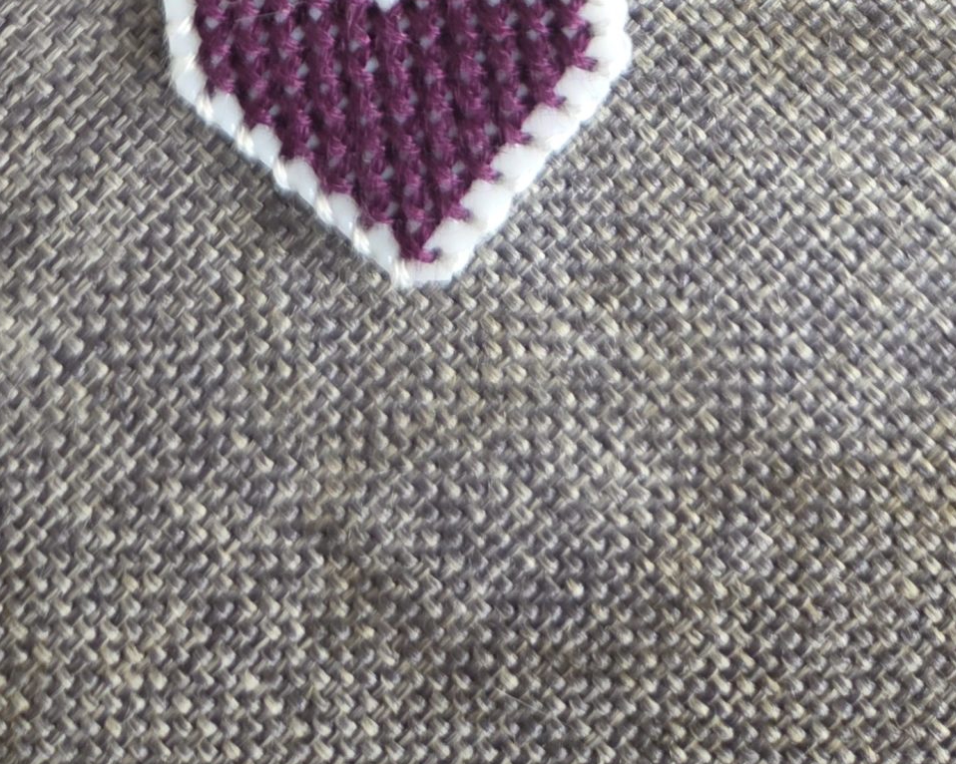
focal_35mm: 60
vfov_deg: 20.7
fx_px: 1697
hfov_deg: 31.5
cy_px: -455
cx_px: 457
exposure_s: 1/100
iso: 640
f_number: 1.8
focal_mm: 5.4
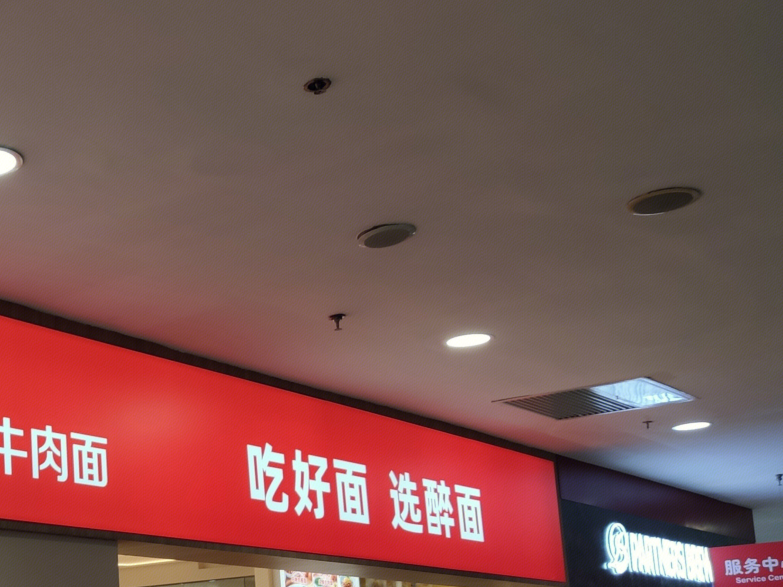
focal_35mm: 56
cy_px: 480
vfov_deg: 25.6
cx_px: -17
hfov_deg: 31.5
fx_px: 1267
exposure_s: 1/100
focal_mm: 4.75
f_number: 1.75
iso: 122
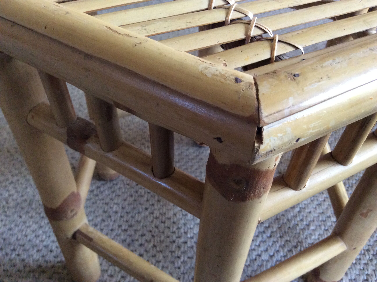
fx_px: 348
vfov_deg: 44.1
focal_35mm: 32
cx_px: 188
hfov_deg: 56.9
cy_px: 141
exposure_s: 1/25
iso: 250
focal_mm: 3.3
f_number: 2.4
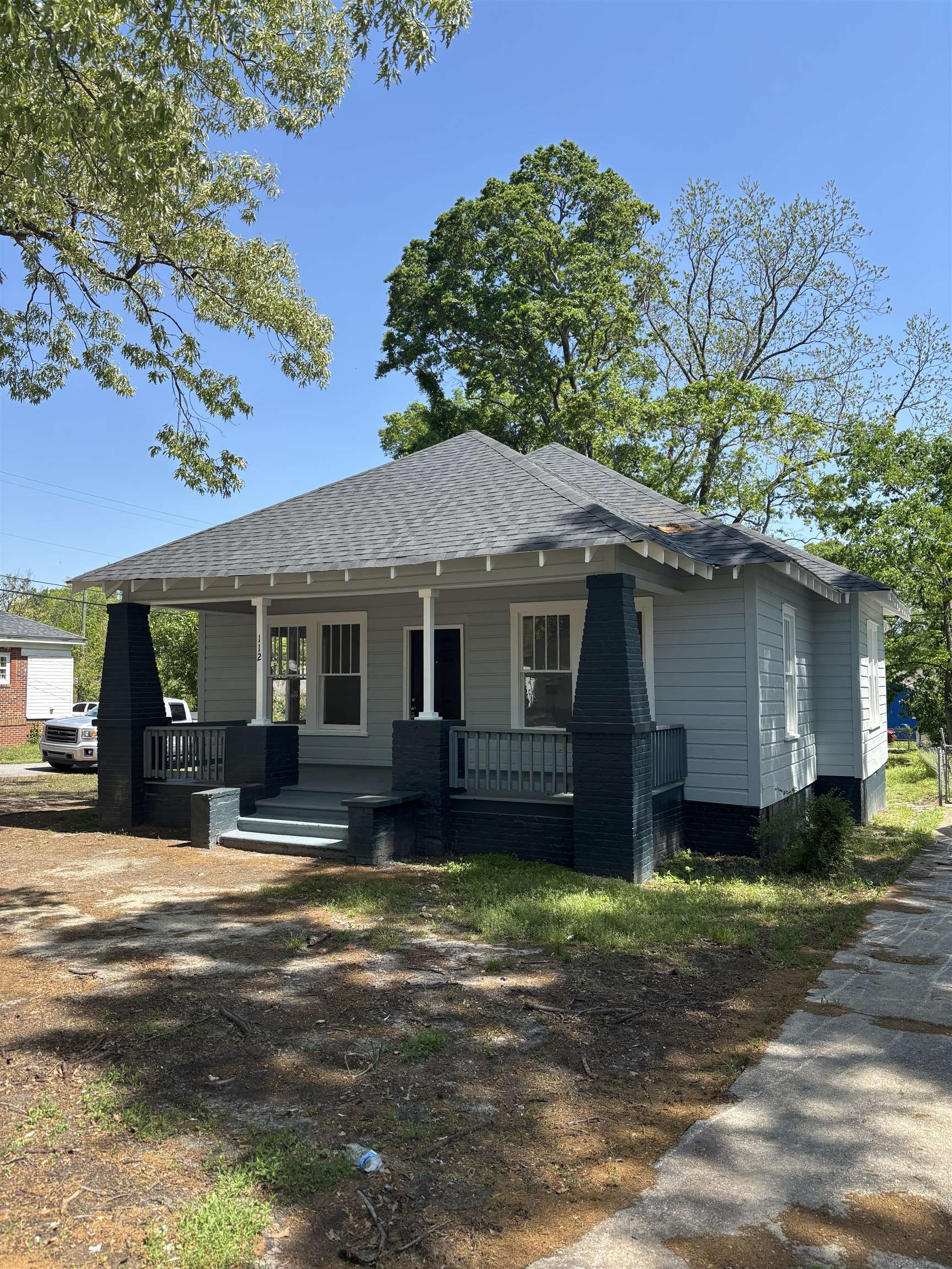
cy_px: 634
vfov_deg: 67.3
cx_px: 476
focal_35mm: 26
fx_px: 953
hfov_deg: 53.1
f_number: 1.6
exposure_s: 1/1399
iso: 50
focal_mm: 5.96
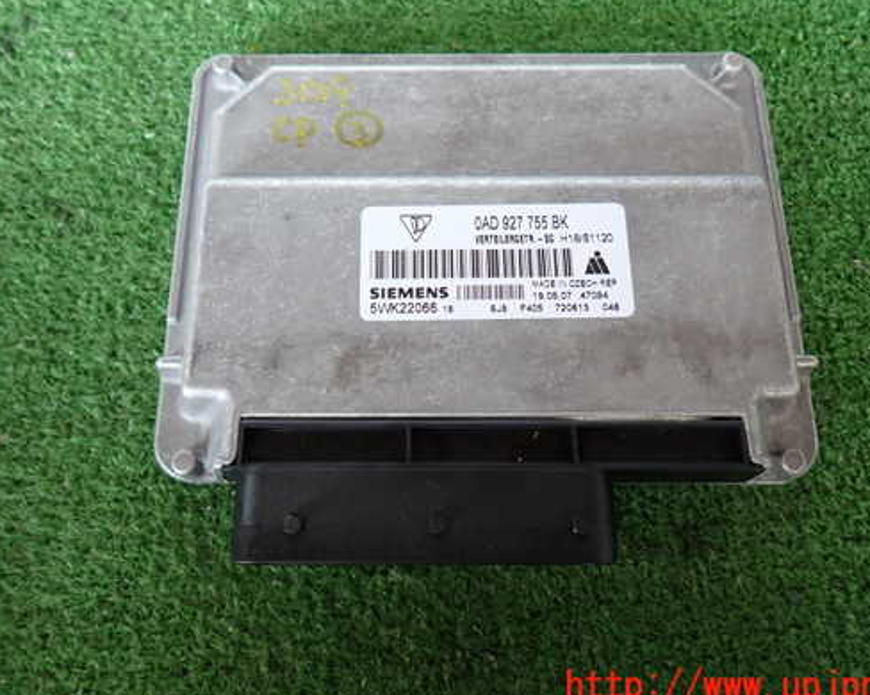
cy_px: 308
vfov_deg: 48.4
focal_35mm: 30
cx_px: 433
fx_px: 772
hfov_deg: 58.8
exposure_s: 1/40
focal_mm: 4.5
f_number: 2
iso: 200
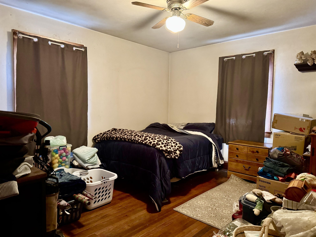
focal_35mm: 24
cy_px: 118
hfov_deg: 71.6
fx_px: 219
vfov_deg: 56.8
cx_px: 158
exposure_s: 1/30
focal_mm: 6.76
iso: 1000
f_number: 1.78
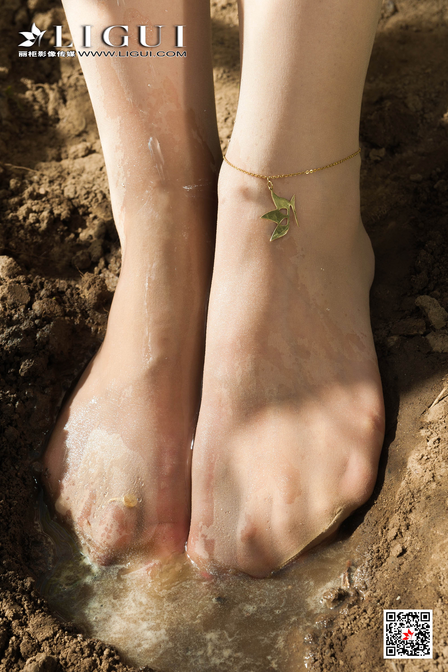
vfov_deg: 28.8
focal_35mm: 70
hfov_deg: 19.5
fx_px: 1307
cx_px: 224
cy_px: 336
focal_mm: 70
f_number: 13
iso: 100
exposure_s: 1/125
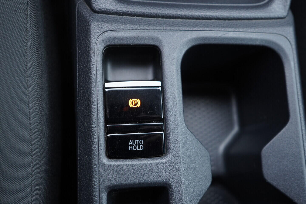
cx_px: 153
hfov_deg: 53.1
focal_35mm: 36
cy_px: 102
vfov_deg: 36.9
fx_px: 306
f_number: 2.8
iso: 400
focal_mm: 24
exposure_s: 1/40
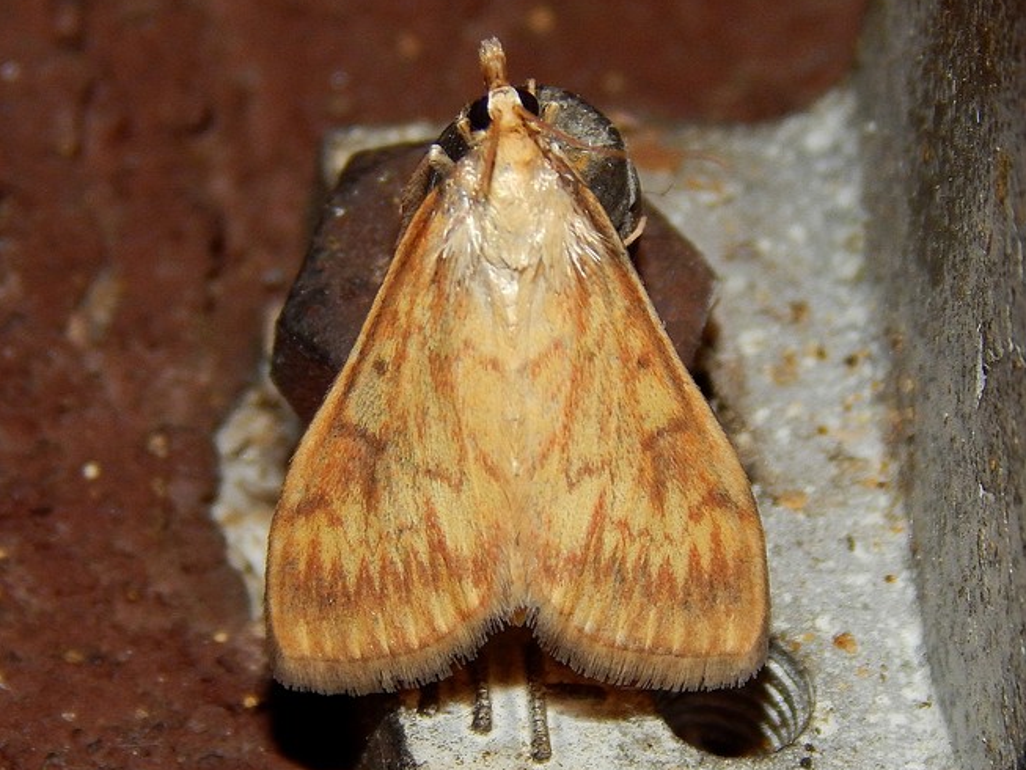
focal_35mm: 174
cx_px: 525
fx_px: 5158
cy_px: 376
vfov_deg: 8.5
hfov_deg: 11.4
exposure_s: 1/30
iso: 200
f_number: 9.8
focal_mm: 25.3
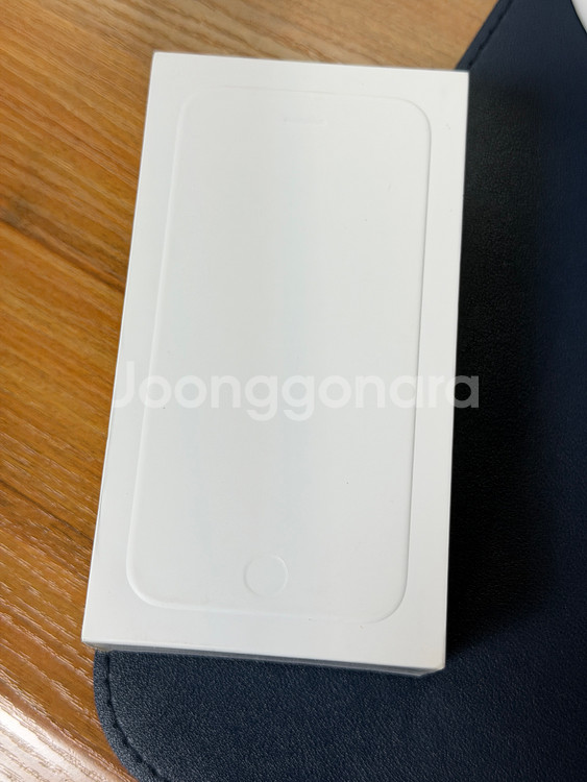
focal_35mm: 48
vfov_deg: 39.6
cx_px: 294
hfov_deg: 30.3
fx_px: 1085
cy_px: 391
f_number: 1.78
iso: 80
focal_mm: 6.76
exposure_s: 1/76
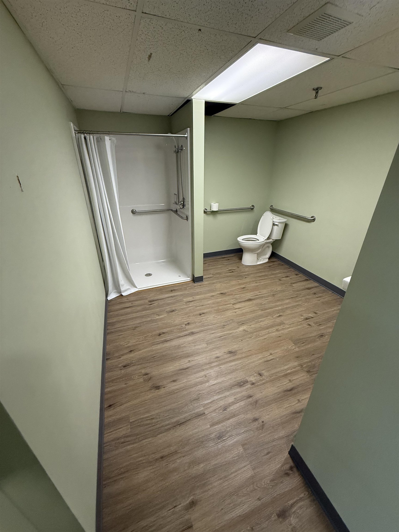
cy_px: 266
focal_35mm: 14
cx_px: 200
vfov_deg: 102.1
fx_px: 215
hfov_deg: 85.7
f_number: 2.2
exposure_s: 1/120
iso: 320
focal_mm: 2.22
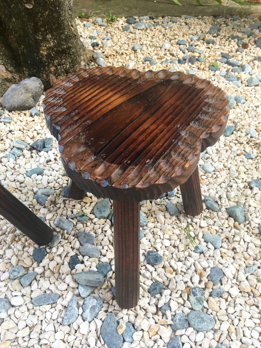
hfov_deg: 48.2
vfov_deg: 61.7
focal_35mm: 29
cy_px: 174
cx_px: 130
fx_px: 292
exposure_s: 1/100
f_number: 2.2
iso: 40
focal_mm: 4.15
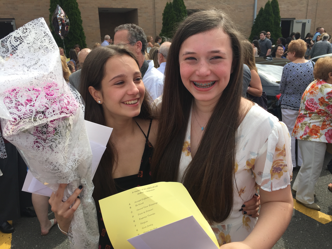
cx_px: 166
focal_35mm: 29
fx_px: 278
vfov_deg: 48.2
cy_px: 124
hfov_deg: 61.7
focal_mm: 4.15
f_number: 2.2
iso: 32
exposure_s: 1/1163
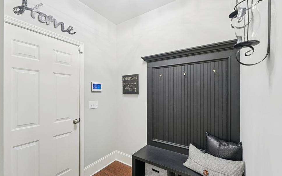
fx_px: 115
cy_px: 96
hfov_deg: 101.4
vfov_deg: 74.6
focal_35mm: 15
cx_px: 145
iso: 320
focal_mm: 14
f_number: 8
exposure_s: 1/6
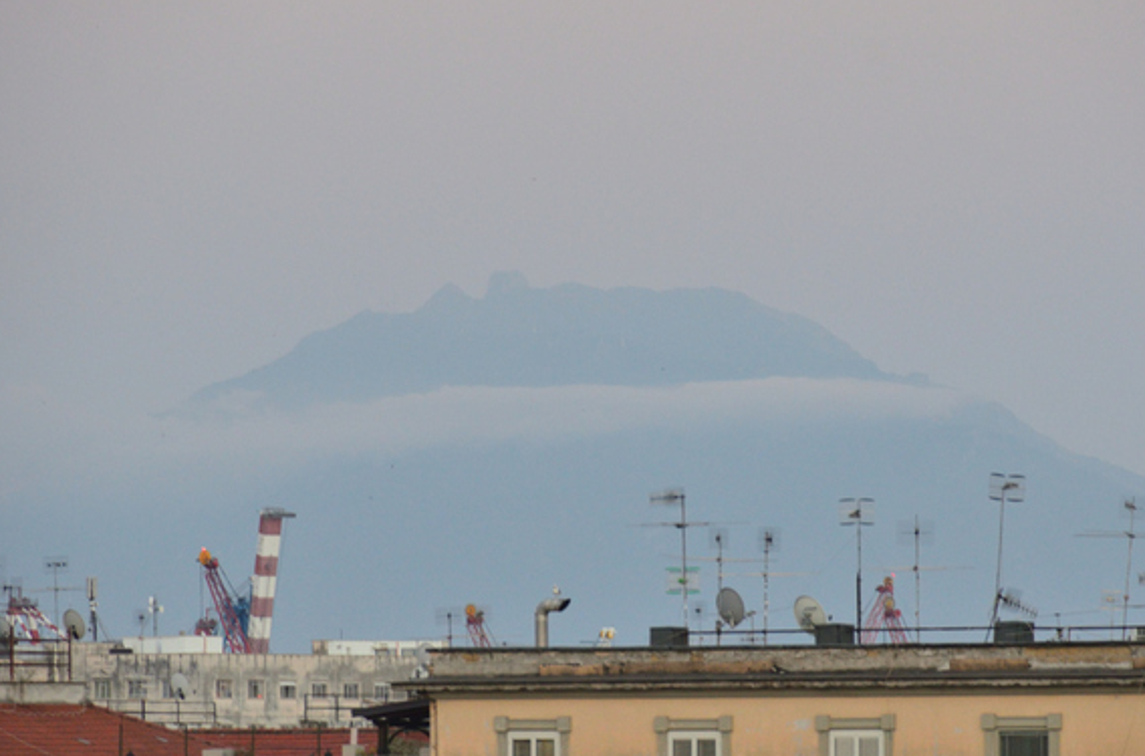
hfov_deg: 5.6
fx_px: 11732
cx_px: 661
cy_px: 366
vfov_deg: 3.7
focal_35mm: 370
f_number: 6.3
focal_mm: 200
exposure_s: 1/80
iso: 1000
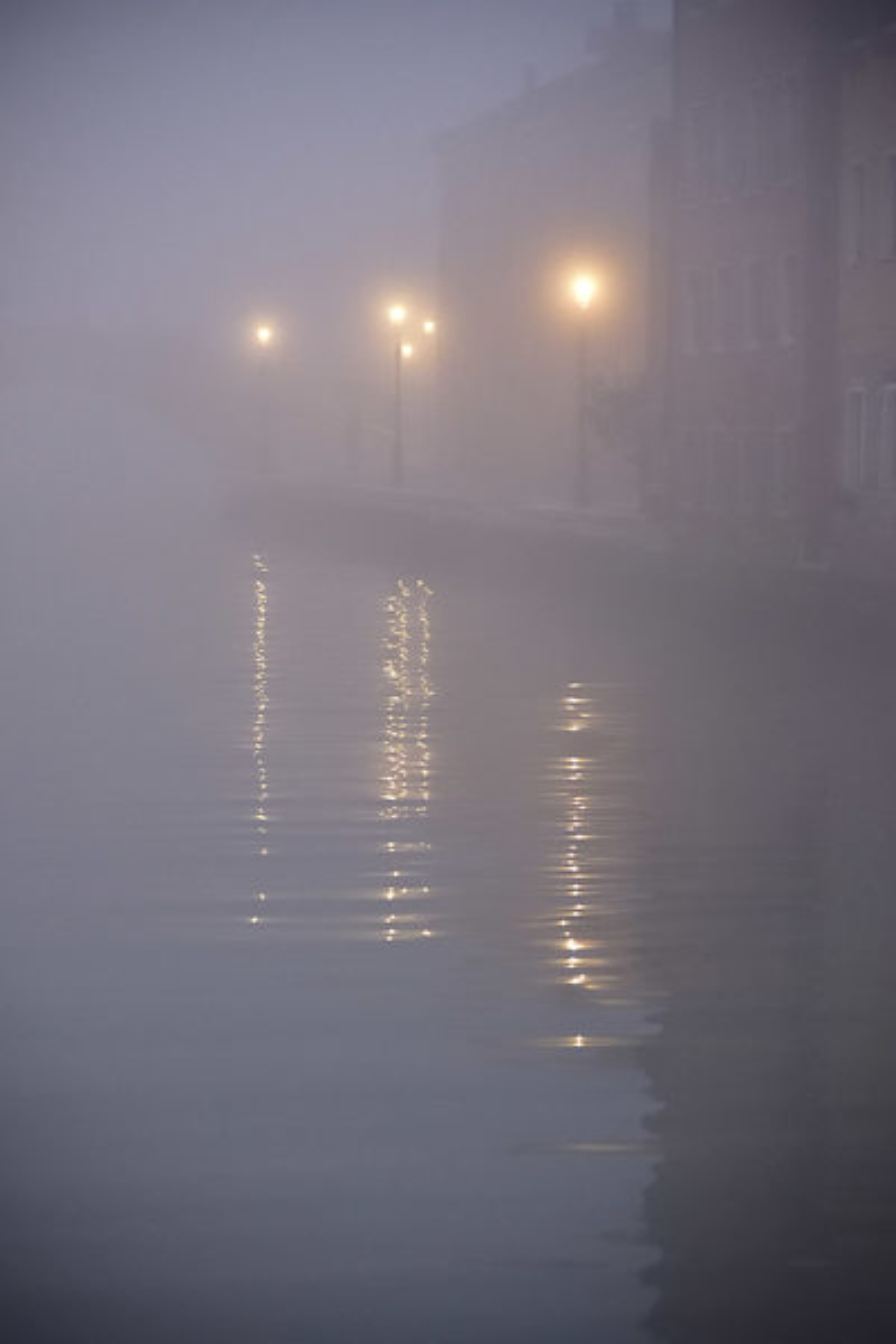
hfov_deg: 13.0
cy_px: 672
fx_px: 3920
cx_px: 448
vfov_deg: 19.5
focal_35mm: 105
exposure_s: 1/60
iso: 12800
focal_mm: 105
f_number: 4
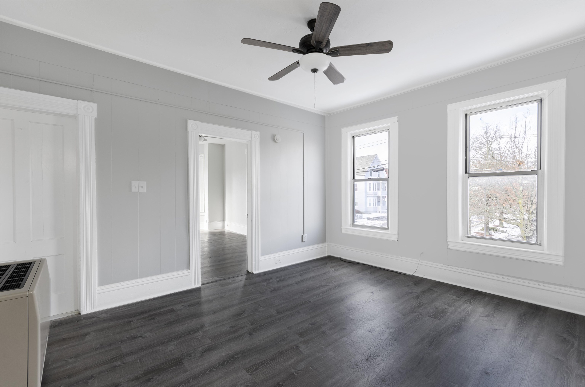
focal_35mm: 15
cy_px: 194
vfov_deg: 77.1
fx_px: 243
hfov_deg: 100.5
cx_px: 292
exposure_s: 1/30
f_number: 10
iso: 100
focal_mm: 10
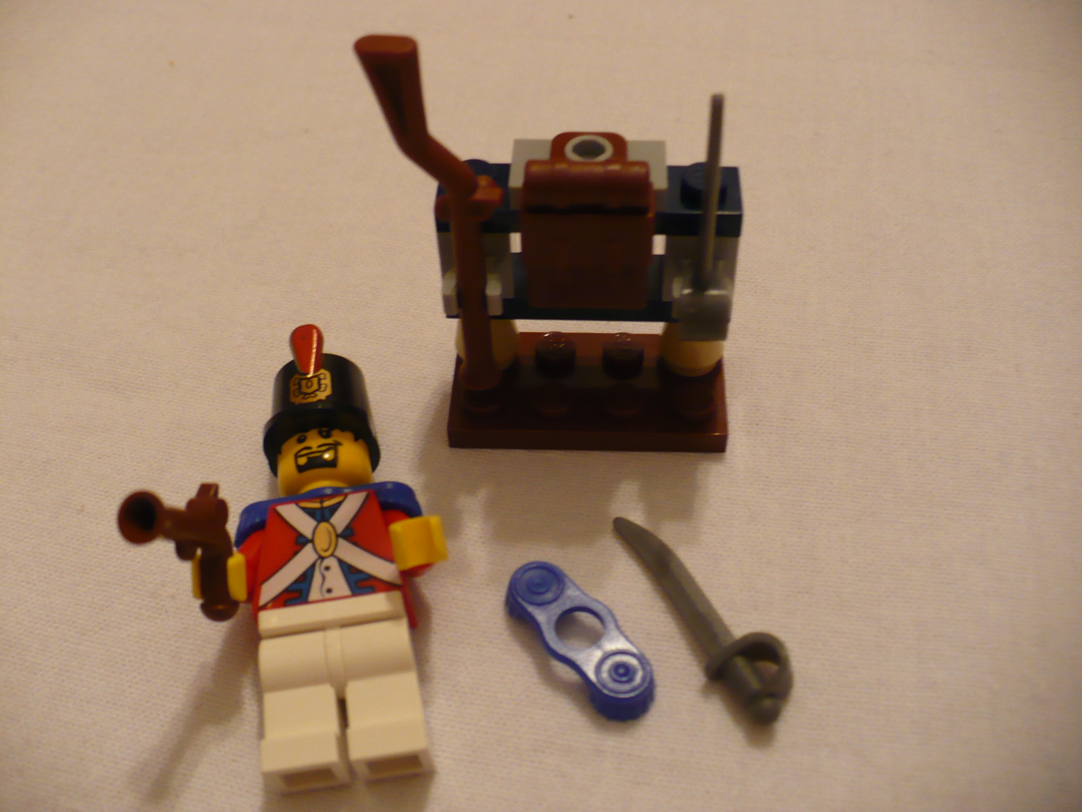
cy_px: 406
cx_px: 541
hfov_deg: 50.1
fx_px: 1157
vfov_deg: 38.7
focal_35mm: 37
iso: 200
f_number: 2.8
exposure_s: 1/6
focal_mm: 6.1
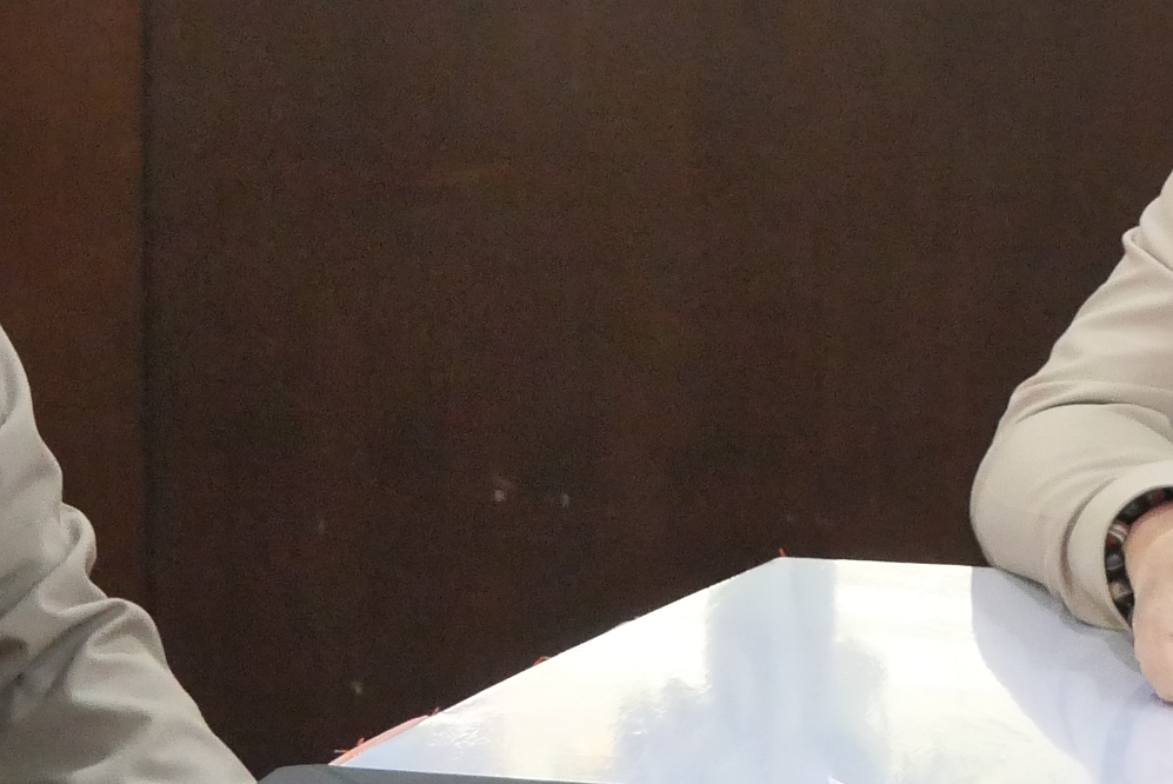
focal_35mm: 175
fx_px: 5705
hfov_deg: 11.7
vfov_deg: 7.9
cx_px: 333
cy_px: 253
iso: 3200
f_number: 4.3
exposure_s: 1/80
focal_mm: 23
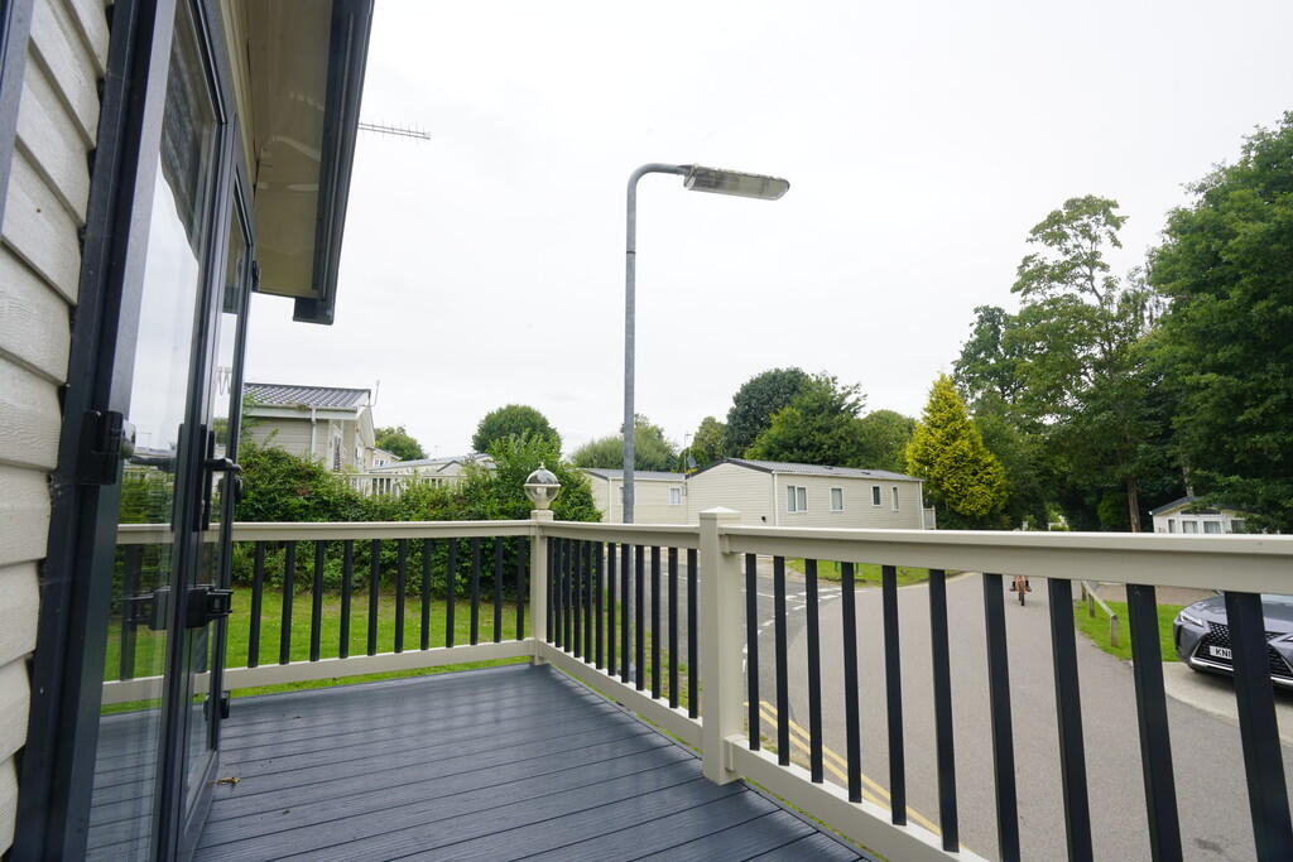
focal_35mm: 17
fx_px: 611
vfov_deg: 70.5
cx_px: 646
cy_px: 431
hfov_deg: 93.3
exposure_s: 1/60
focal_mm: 17
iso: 250
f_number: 16
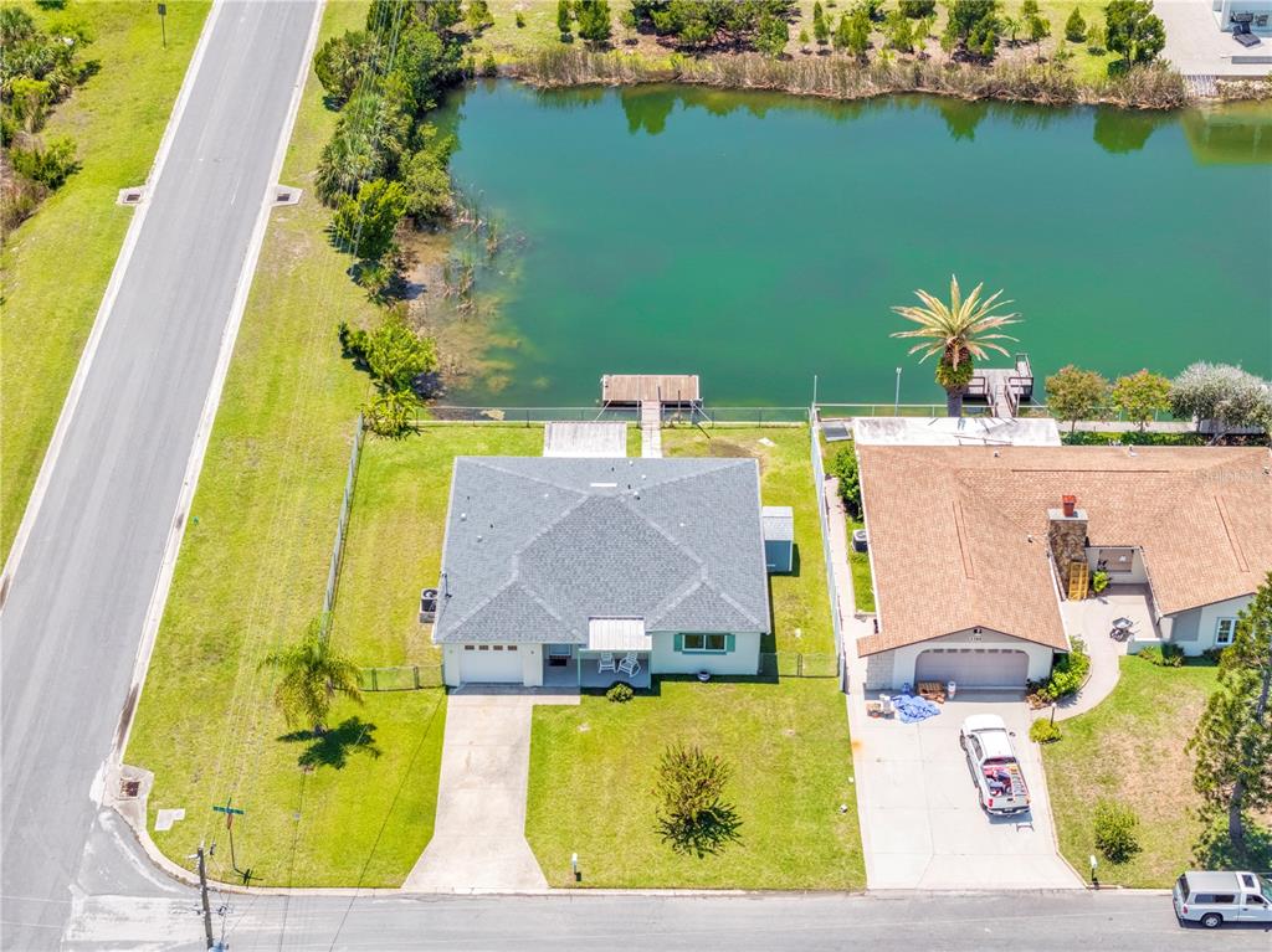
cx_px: 636
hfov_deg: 27.8
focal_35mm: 70
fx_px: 2571
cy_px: 476
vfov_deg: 21.0
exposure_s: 1/1000
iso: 110
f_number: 2.8
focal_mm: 19.35
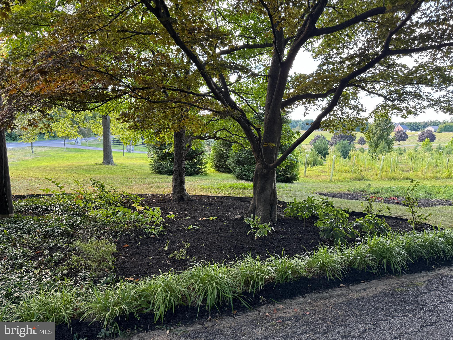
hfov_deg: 71.6
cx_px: 226
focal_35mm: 24
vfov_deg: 56.8
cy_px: 170
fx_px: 314
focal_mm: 6.76
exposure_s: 1/121
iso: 100
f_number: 1.78
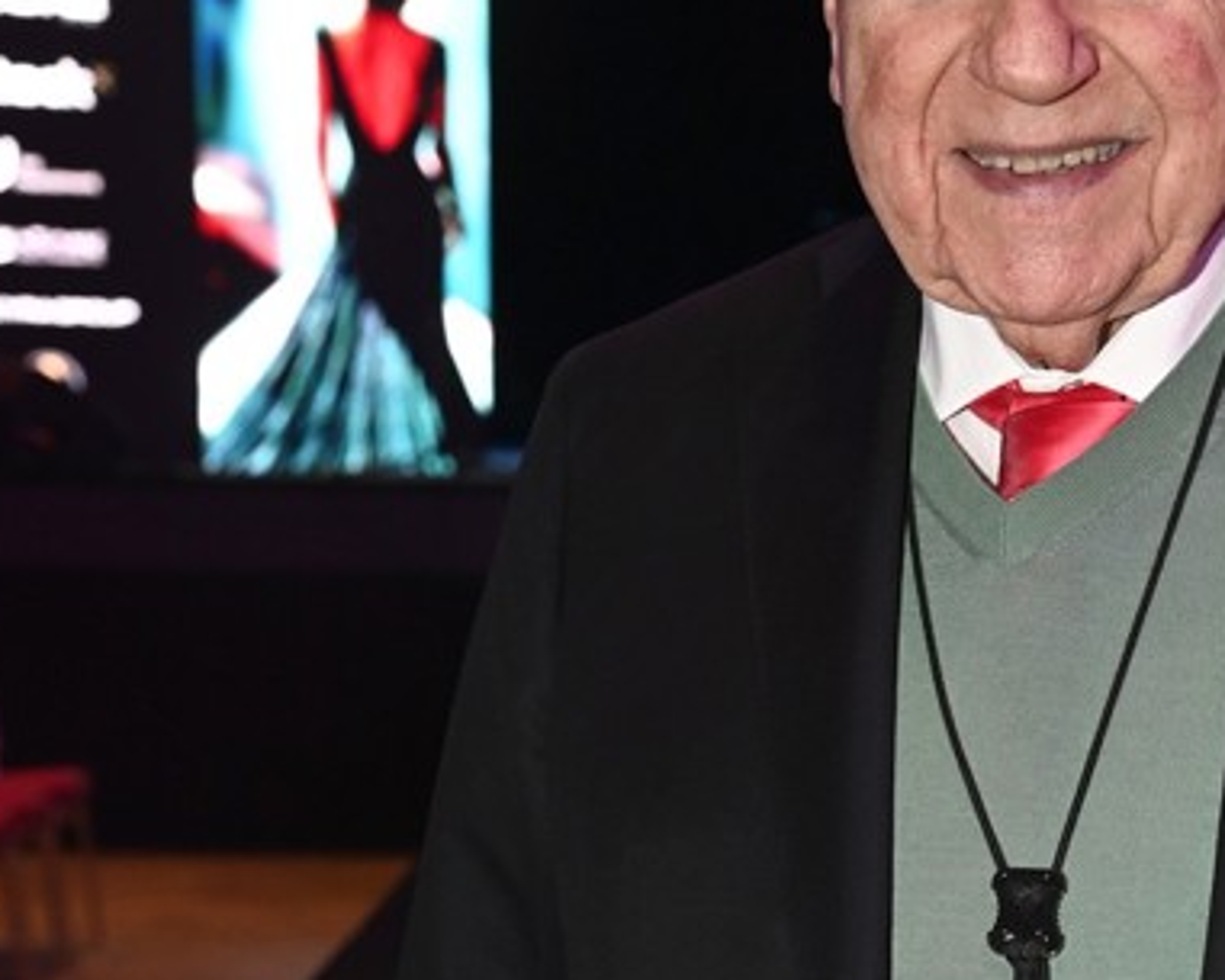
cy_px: 882
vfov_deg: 14.3
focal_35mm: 107
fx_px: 3880
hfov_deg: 17.7
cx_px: 1061
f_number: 5
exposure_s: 1/160
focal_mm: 42
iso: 3200
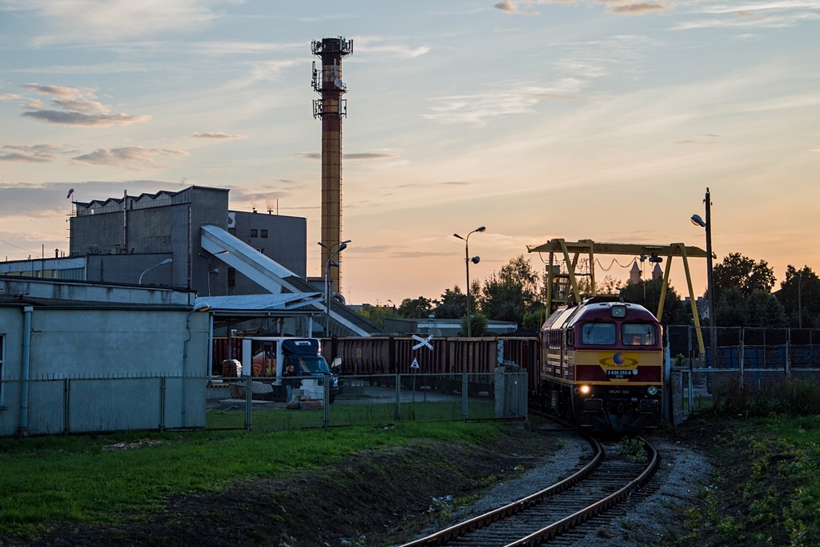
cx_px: 410
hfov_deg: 26.0
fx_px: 1777
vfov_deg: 17.5
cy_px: 274
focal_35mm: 78
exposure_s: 1/320
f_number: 5
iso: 200
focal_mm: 52
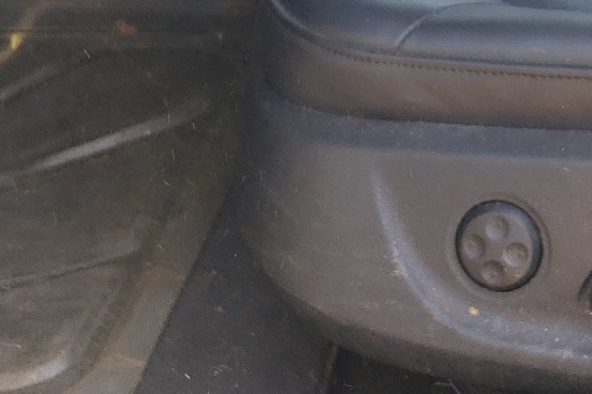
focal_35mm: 90
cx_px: 545
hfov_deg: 22.0
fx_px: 1479
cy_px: -325
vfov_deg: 13.5
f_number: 1.5
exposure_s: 1/189
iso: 50
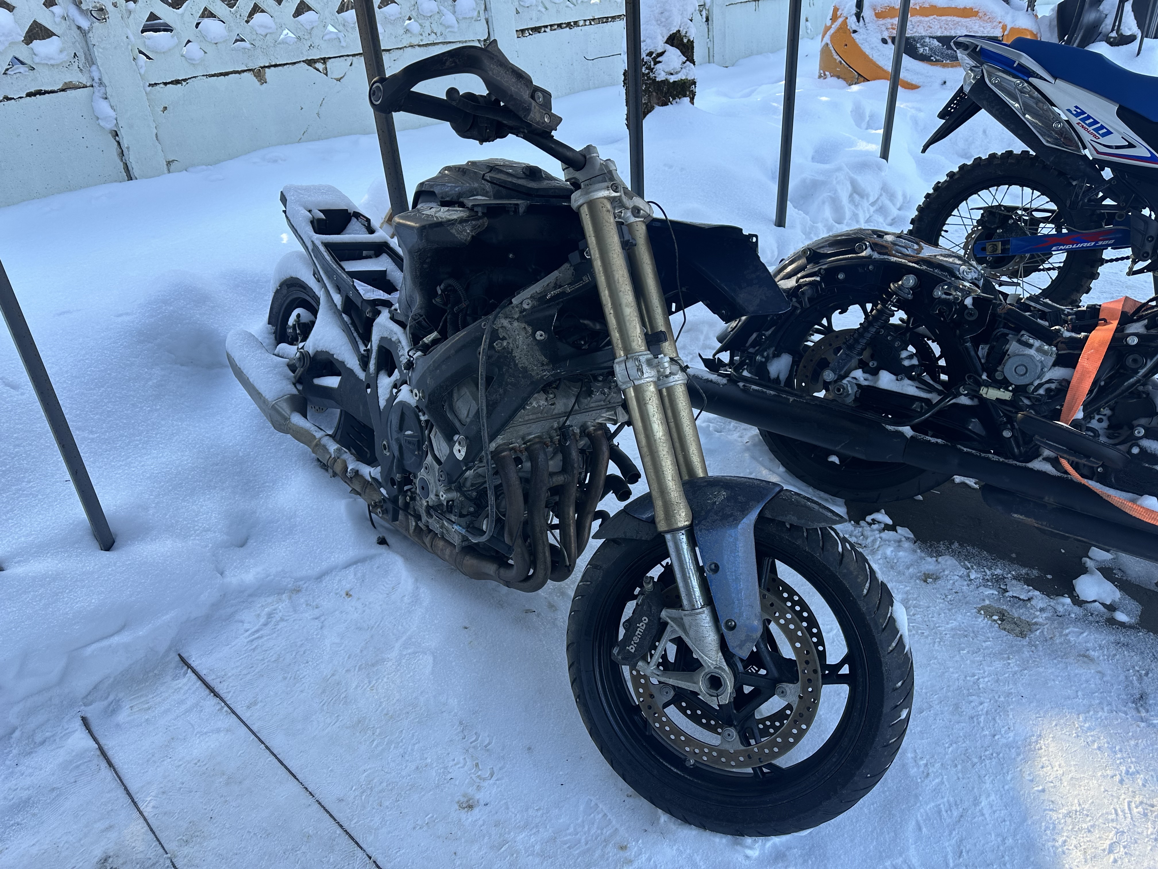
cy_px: 434
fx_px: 803
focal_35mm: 24
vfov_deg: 56.8
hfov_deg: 71.6
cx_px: 579
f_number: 1.78
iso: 80
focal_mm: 6.86
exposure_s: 1/374
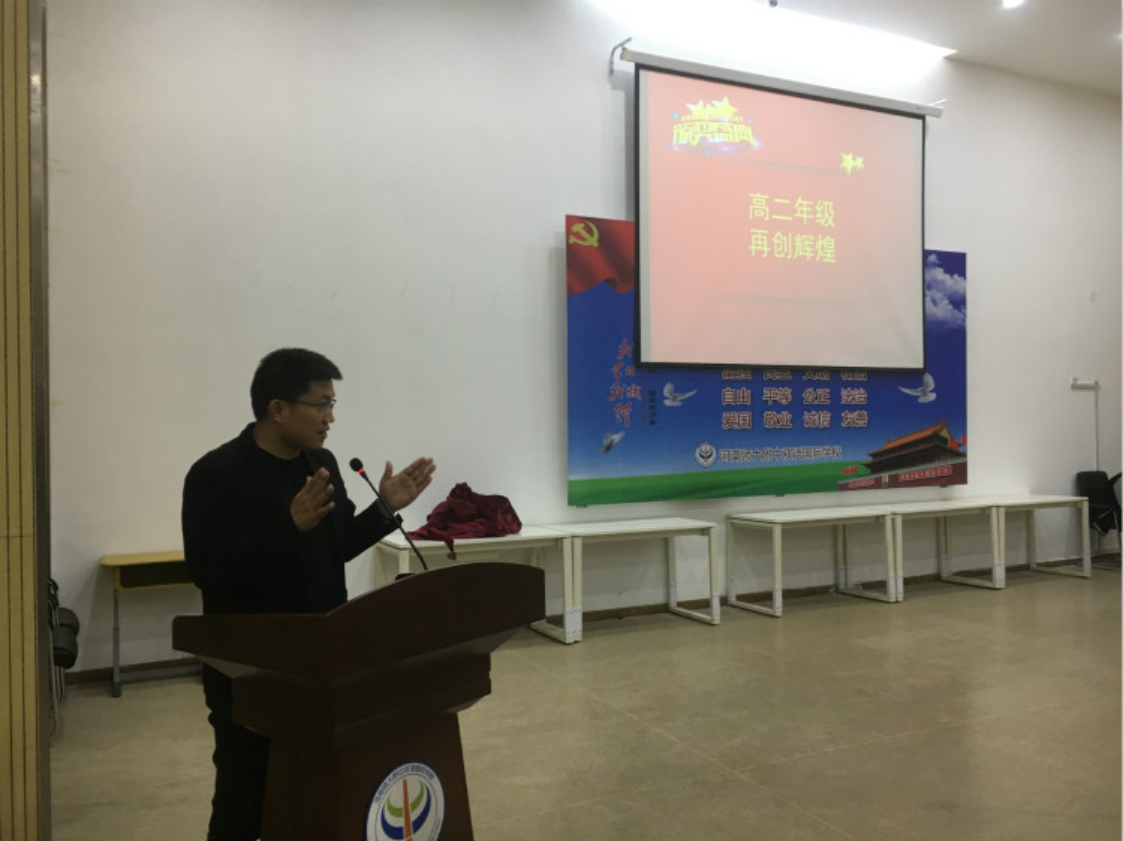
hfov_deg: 61.7
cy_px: 420
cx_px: 562
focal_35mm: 29
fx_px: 941
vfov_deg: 48.2
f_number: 2.2
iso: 100
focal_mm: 4.15
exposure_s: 1/33
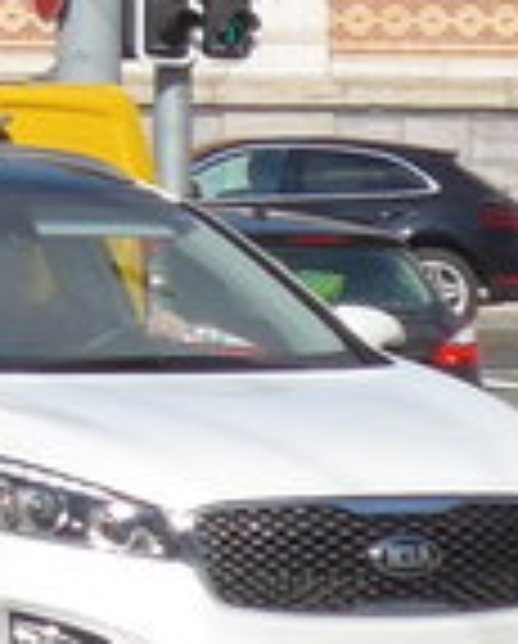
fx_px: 8596
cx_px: -1288
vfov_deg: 4.3
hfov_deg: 3.3
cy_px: 14
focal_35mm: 450
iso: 80
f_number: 3.4
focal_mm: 11.3
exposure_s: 1/1600
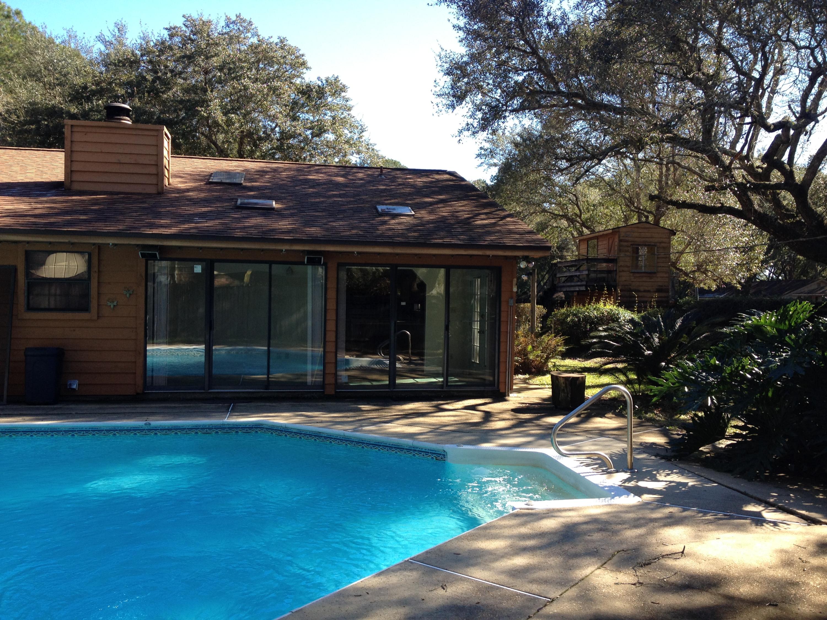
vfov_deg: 40.7
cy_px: 310
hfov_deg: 52.6
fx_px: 836
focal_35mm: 35
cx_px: 414
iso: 50
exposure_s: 1/358
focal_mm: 4.28
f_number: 2.4
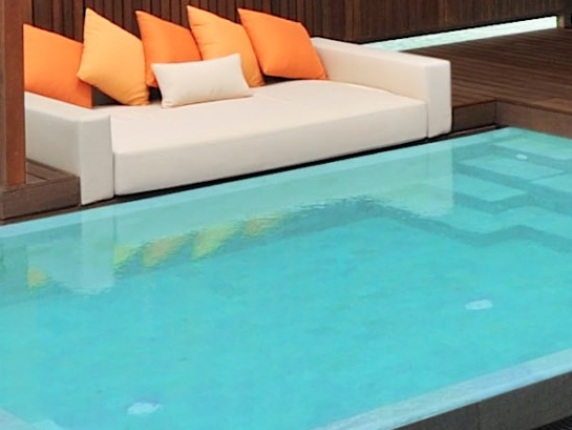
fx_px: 1785
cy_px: -221
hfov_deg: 16.3
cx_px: 899
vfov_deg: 13.0
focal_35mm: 108
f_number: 10
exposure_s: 1/320
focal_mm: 16
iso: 200
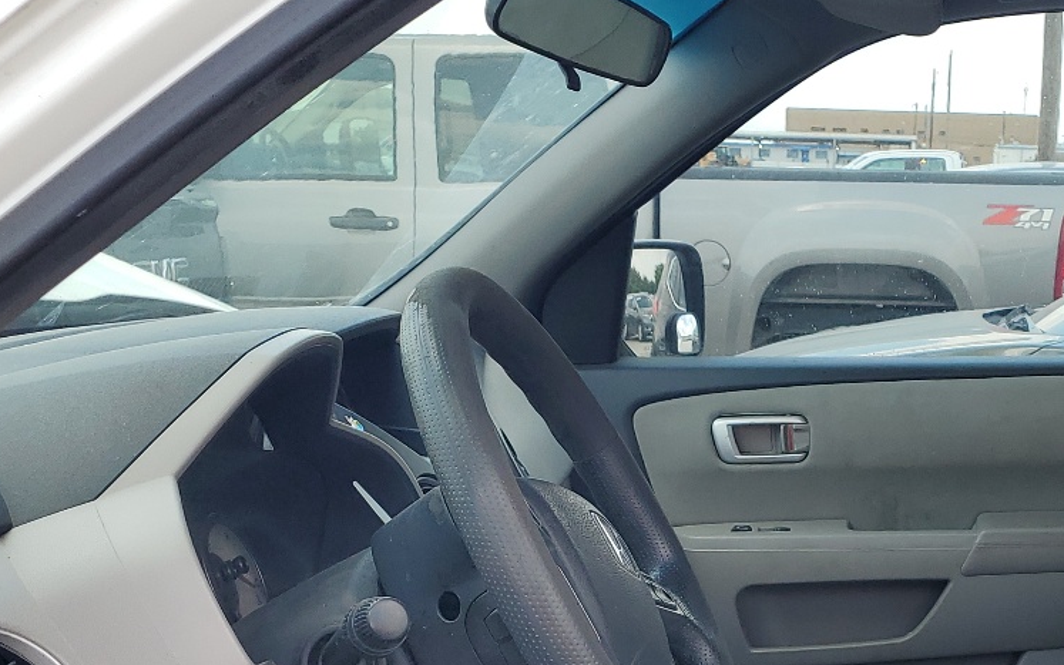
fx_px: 1711
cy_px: 820
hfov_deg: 33.2
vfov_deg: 20.4
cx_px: 904
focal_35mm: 59
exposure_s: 1/714
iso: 50
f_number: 1.5
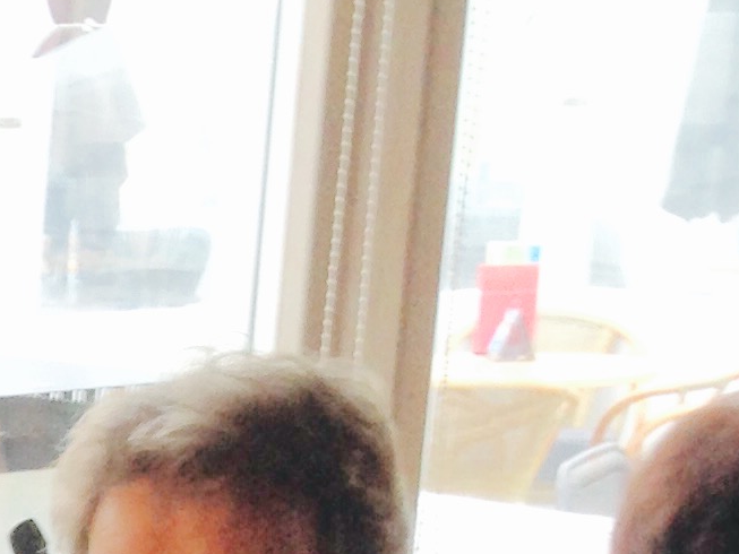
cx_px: -629
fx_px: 3523
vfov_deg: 8.4
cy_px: 1211
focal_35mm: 165
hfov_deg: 11.1
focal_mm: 4.12
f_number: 2.4
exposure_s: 1/30
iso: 50
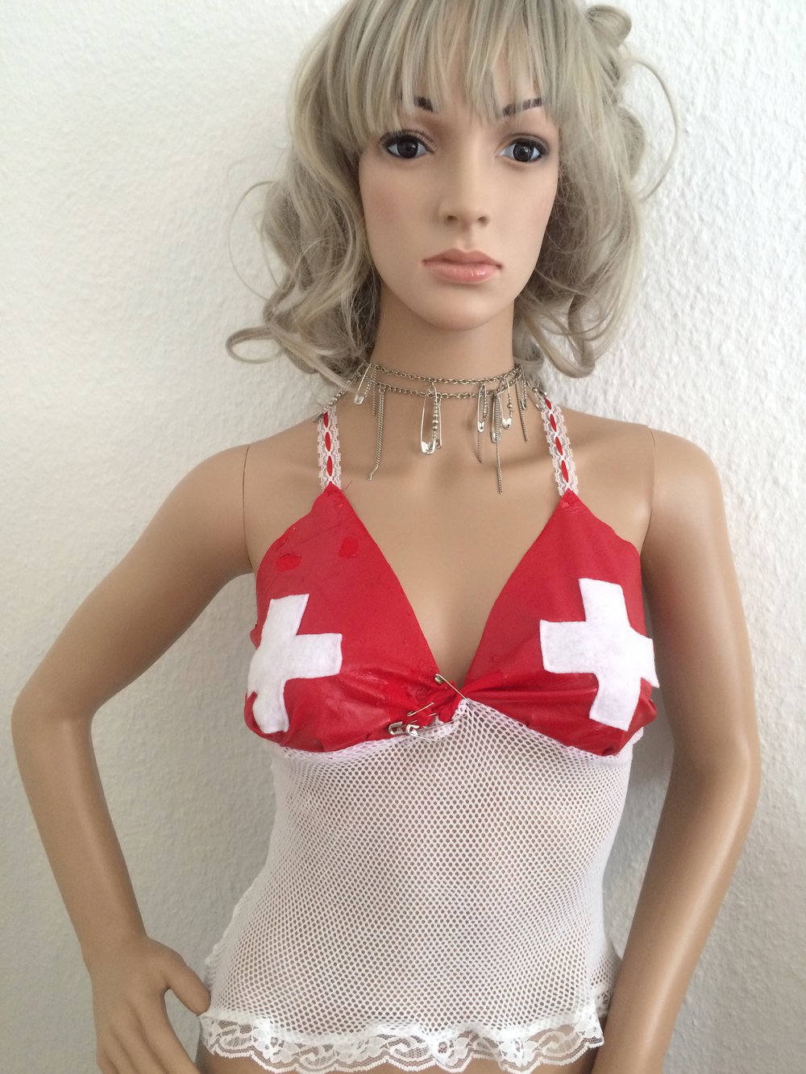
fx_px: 900
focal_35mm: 29
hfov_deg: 48.2
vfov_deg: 61.7
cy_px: 537
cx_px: 403
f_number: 2.2
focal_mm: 4.15
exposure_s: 1/33
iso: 250
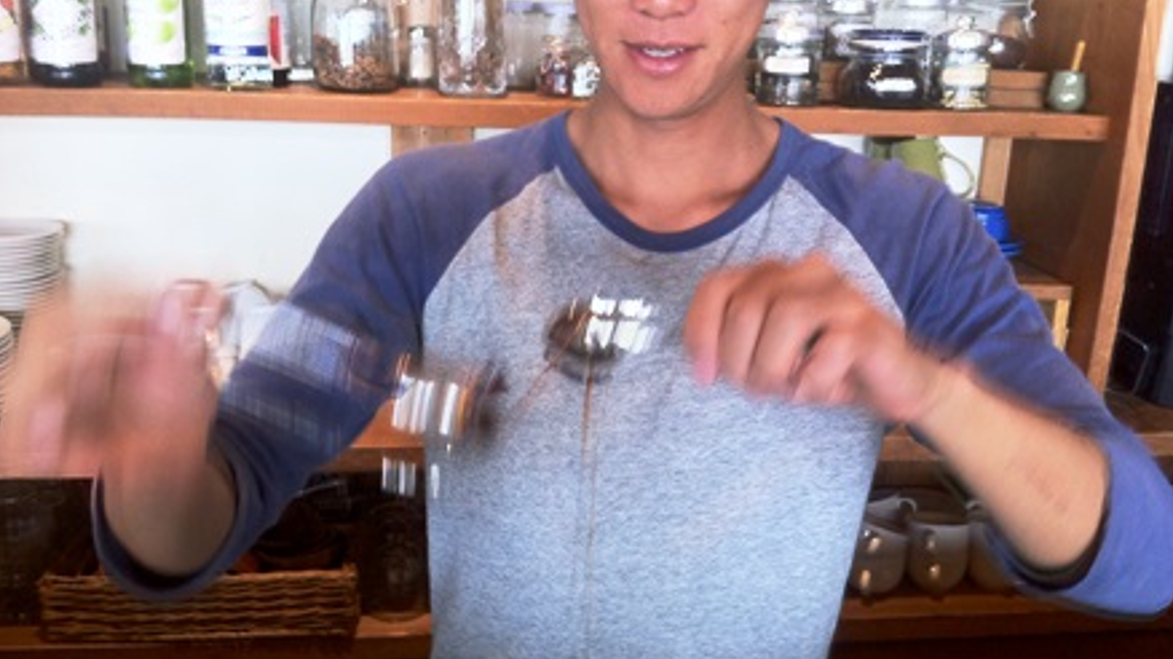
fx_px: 1213
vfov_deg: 30.4
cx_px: 576
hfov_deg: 51.6
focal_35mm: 39
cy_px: 355
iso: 160
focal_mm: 3.85
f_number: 2.8
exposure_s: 1/15
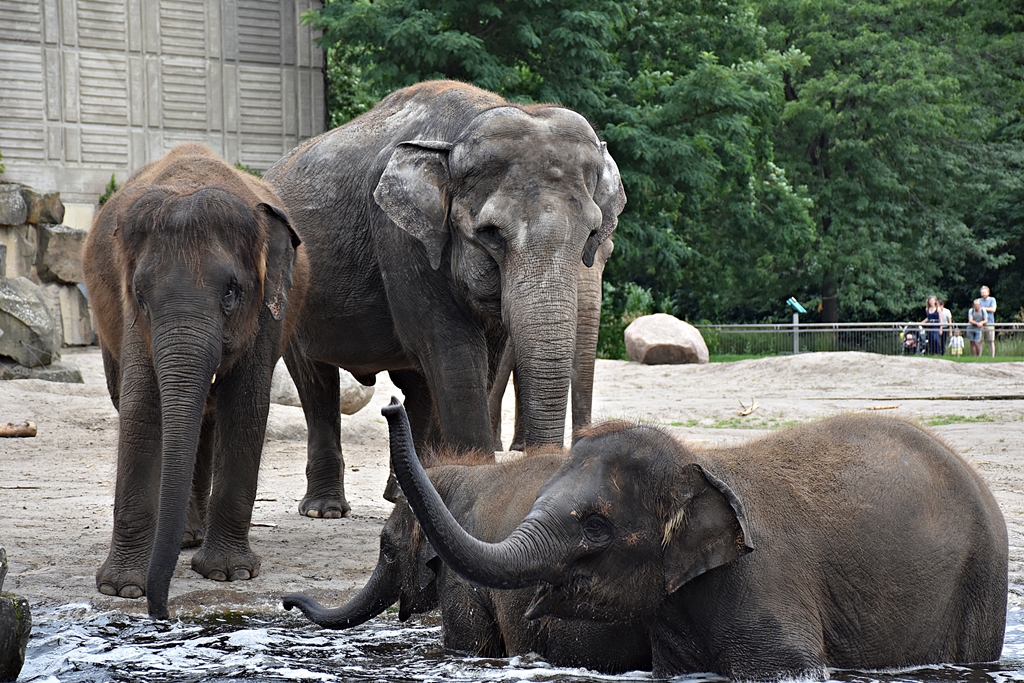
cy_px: 342
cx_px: 512
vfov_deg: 11.4
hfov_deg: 17.1
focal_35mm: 120
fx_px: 3414
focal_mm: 80
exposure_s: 1/250
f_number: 5.3
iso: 560
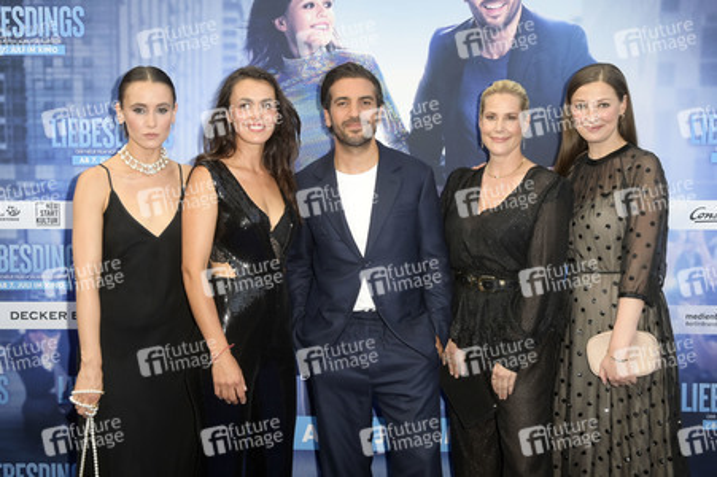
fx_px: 796
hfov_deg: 48.5
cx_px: 358
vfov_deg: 33.4
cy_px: 238
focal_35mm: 40
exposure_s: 1/250
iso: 640
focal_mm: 40
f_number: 5.6
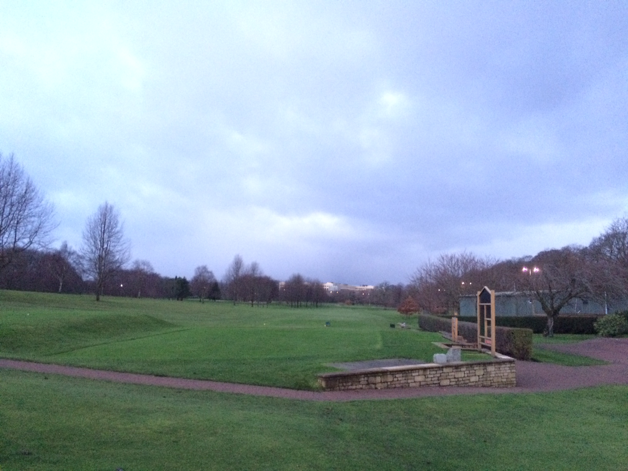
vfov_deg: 48.2
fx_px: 526
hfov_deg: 61.7
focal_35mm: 29
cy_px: 236
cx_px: 314
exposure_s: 1/15
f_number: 2.2
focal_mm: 4.15
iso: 400
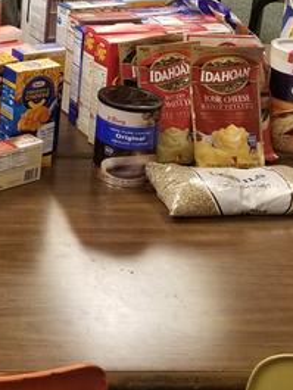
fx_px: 1105
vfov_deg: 18.9
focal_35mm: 98
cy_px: -81
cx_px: -230
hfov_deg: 13.6
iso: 160
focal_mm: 4.25
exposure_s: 1/40
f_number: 1.7
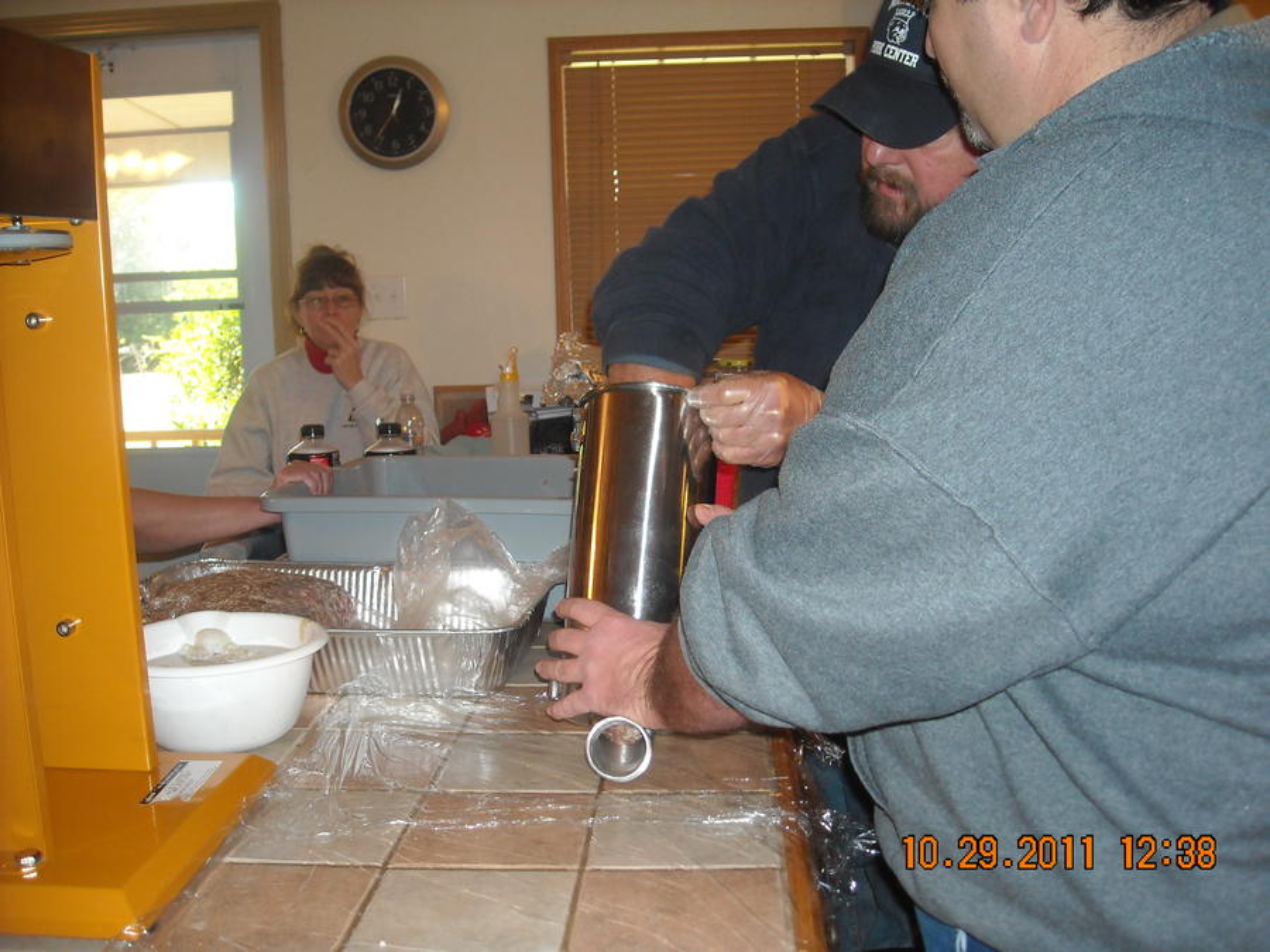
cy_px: 476
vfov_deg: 40.7
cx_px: 635
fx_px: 1284
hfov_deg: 52.6
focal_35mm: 35
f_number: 2.8
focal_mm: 5.7
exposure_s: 1/60
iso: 200
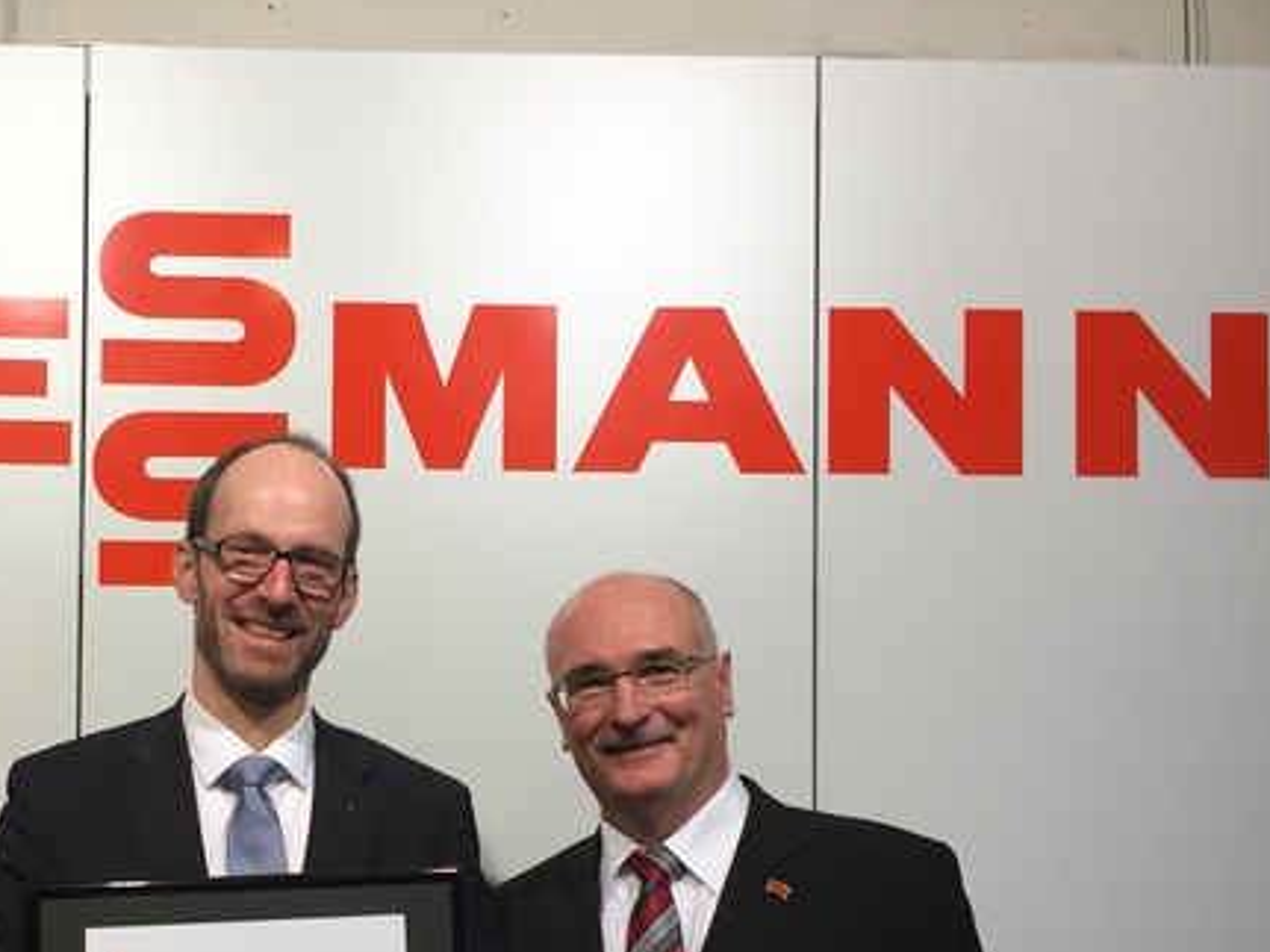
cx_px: 304
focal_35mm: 49
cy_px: 790
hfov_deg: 37.9
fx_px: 1797
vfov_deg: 28.9
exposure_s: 1/33
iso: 32
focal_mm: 4.15
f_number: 2.2
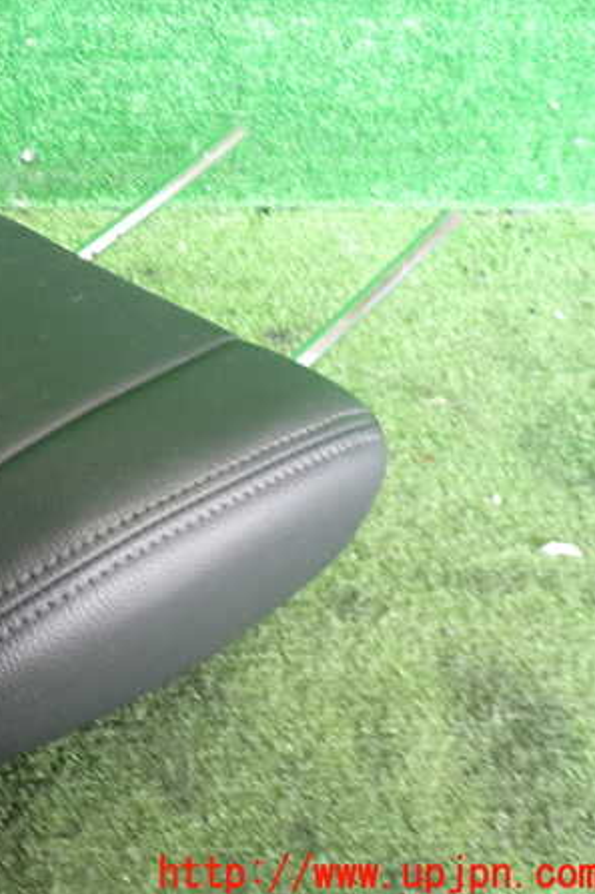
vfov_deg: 46.4
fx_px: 1042
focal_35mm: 42
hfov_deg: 29.9
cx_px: 10
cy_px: 449
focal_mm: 5.4
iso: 320
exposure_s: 1/30
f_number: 2.3
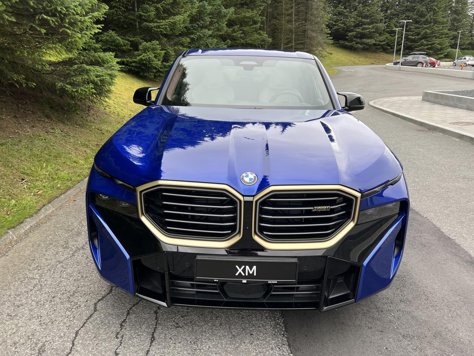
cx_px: 237
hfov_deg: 67.3
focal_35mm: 26
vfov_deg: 53.1
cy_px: 178
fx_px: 356
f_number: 1.5
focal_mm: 5.7
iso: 50
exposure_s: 1/639
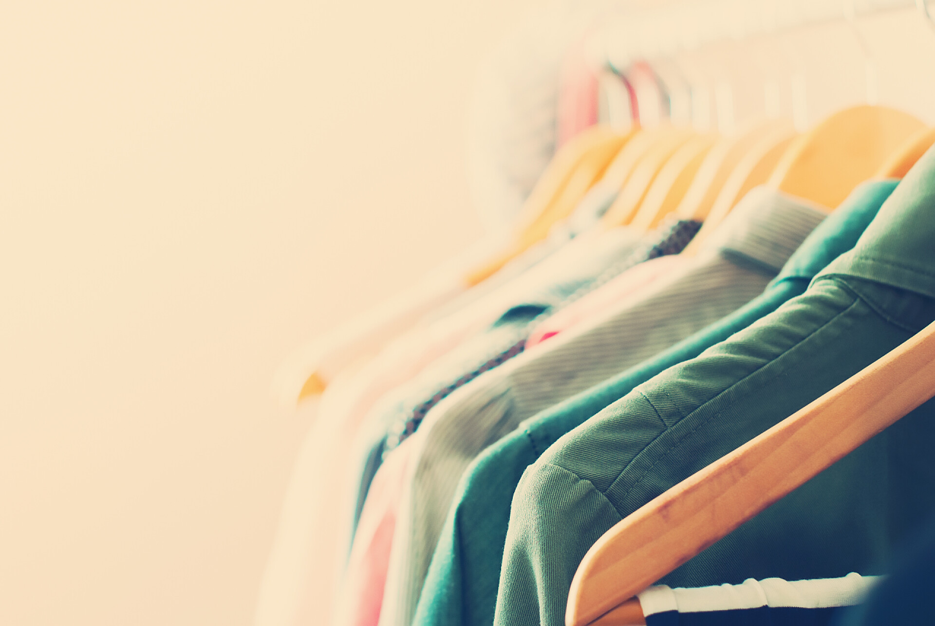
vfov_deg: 18.2
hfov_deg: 27.0
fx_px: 1951
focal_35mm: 75
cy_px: 313
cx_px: 468
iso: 200
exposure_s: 1/125
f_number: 3.2
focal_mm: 50
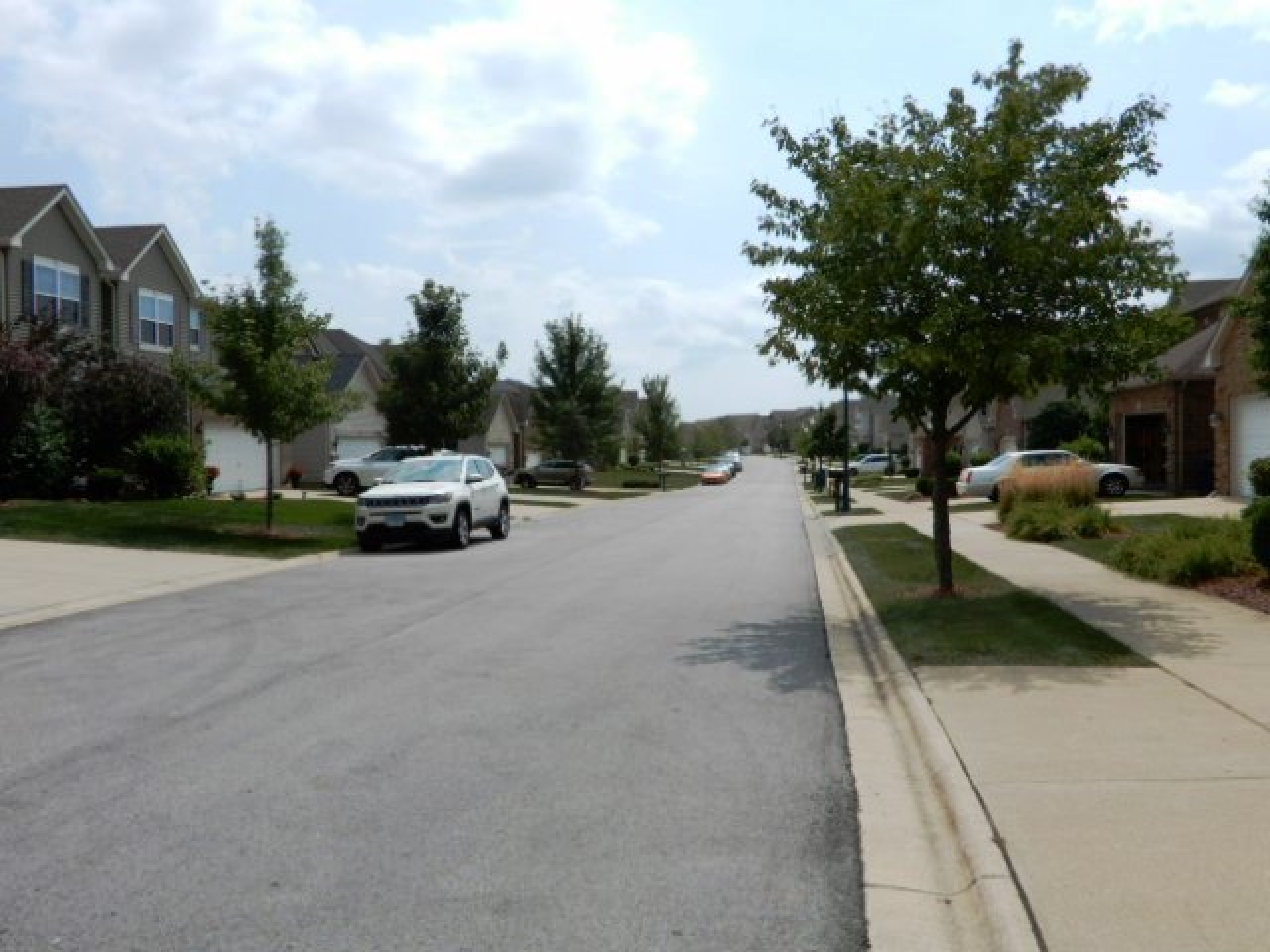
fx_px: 1101
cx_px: 635
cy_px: 476
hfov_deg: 60.0
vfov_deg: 46.8
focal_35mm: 30
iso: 80
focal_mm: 5.4
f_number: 3.5
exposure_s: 1/1600
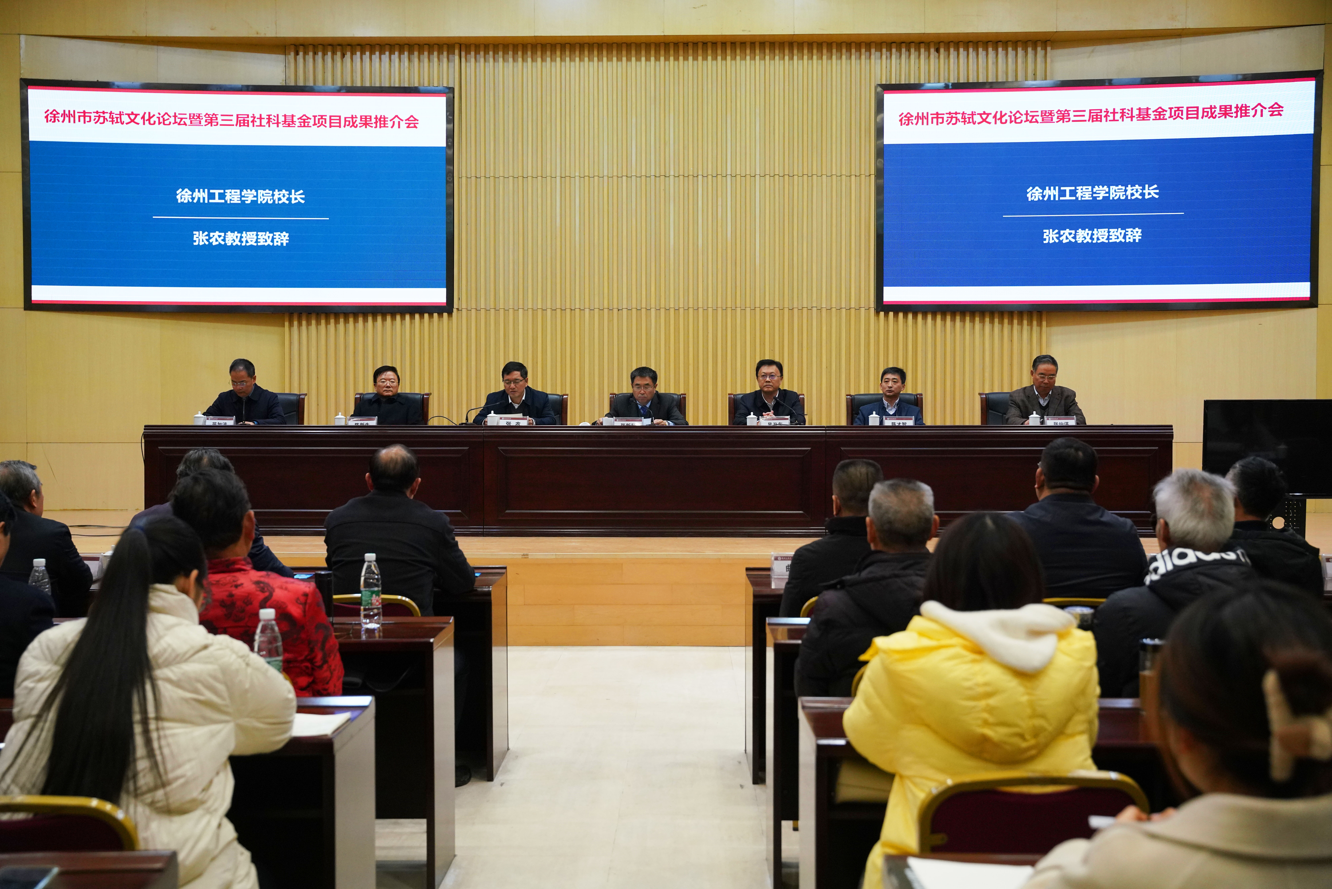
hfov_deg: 48.5
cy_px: 444
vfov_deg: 33.4
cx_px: 666
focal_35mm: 40
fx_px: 1480
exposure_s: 1/400
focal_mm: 40
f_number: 4
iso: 2500
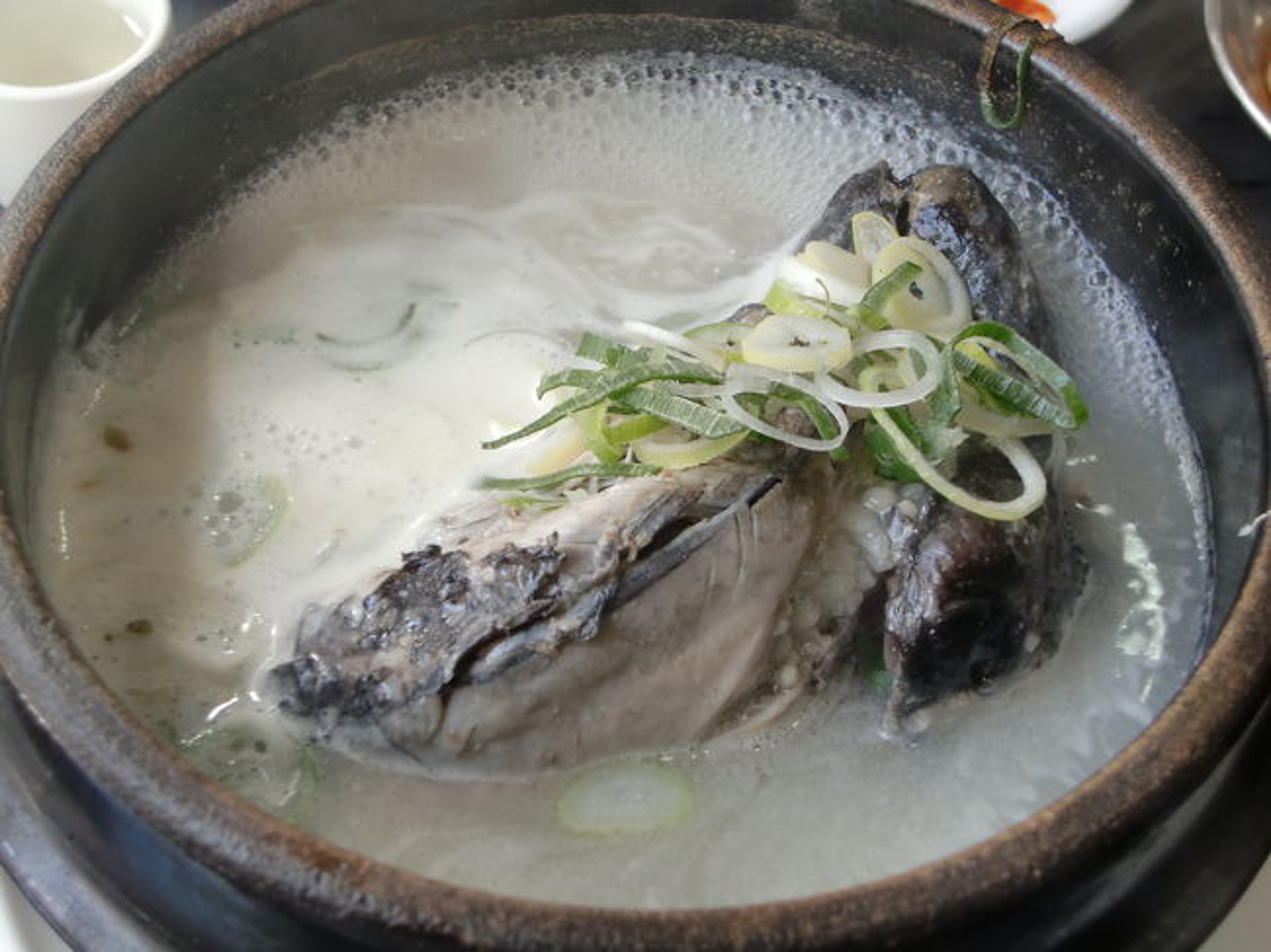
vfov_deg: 26.5
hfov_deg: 34.9
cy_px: 476
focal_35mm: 55
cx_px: 636
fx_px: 2019
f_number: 3.6
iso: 160
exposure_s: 1/60
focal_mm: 9.8
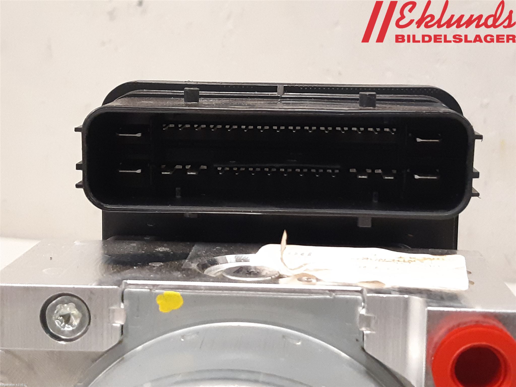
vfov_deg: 53.1
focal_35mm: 26
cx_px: 258
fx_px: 388
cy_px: 194
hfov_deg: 67.3
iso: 320
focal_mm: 3.93
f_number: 1.7
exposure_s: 1/50
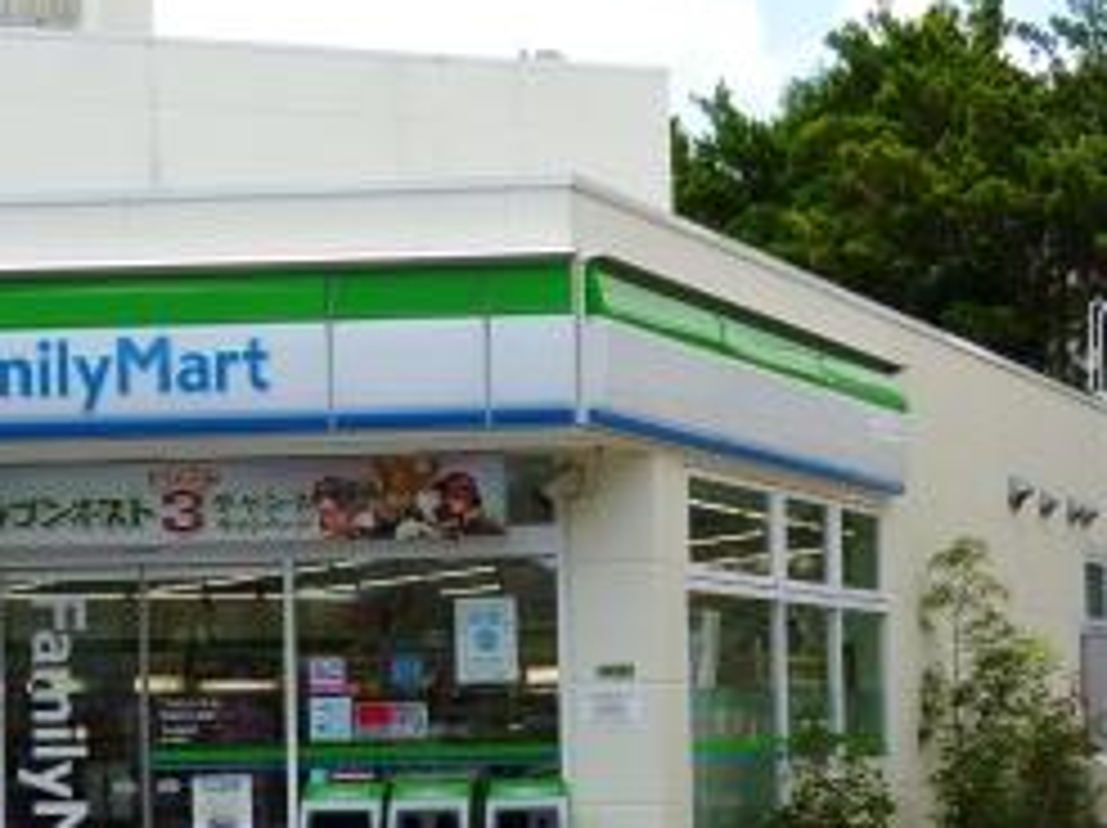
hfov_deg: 20.9
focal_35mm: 93
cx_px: 252
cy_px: 554
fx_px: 2971
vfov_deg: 15.8
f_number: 3.5
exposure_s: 1/400
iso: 100
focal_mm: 9
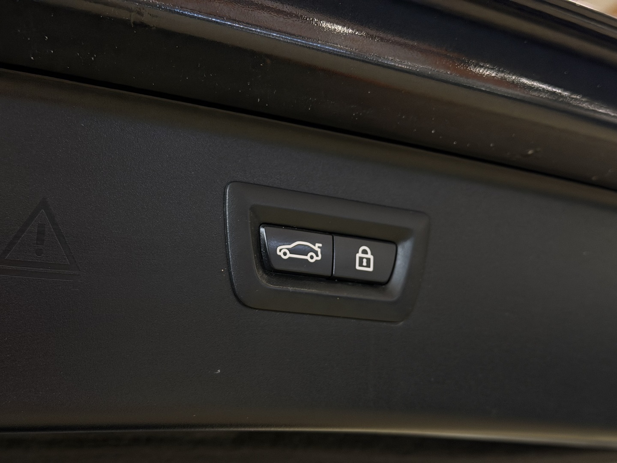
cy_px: 232
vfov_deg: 30.3
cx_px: 308
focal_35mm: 48
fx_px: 856
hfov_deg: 39.7
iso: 250
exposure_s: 1/100
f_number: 1.78
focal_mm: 6.76
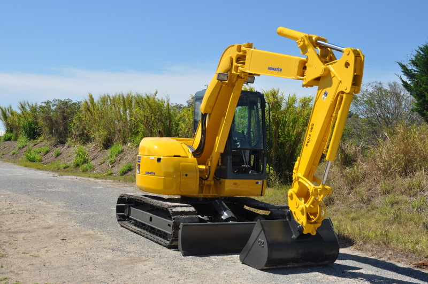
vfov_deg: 29.8
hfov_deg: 43.7
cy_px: 142
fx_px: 534
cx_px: 214
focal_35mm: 45
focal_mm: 30
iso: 200
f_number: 14
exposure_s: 1/200
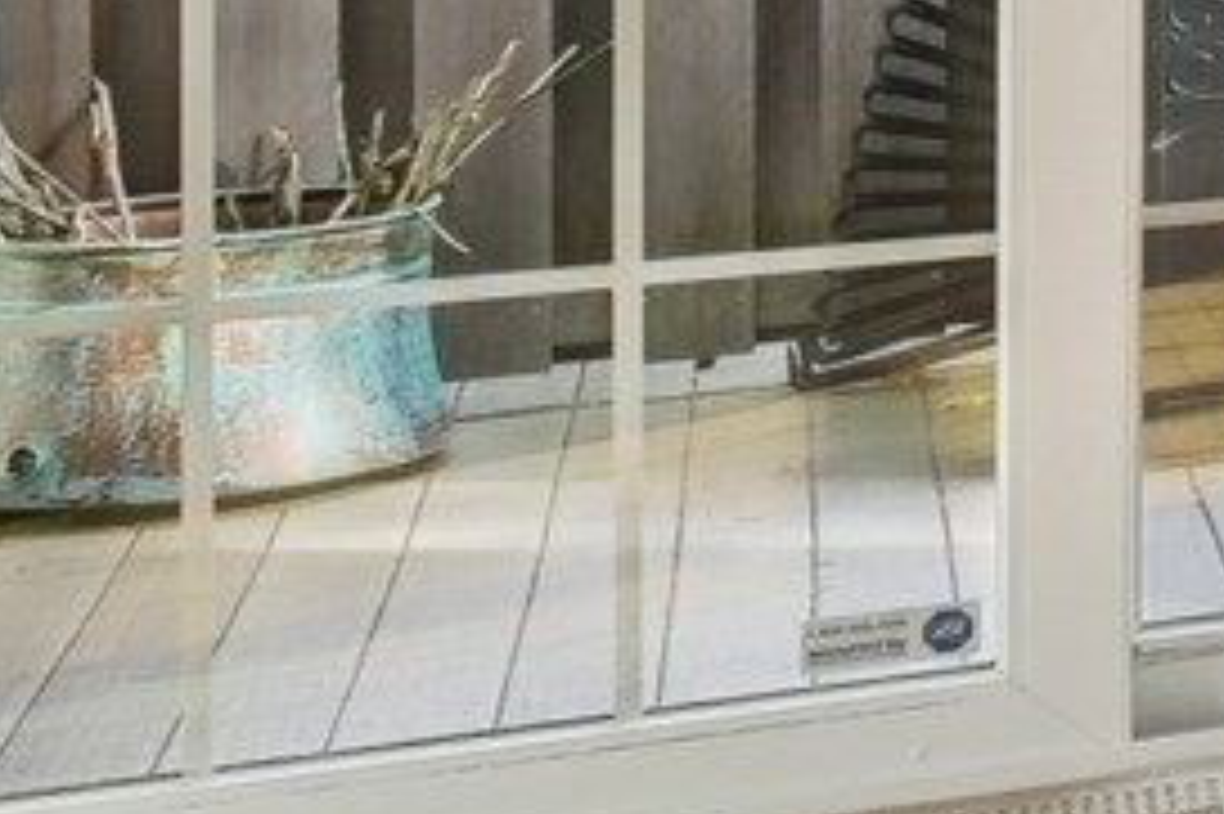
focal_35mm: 113
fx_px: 3840
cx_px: 3740
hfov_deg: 11.0
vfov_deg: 11.5
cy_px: -479
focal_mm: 10
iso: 320
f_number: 5.6
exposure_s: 1/150
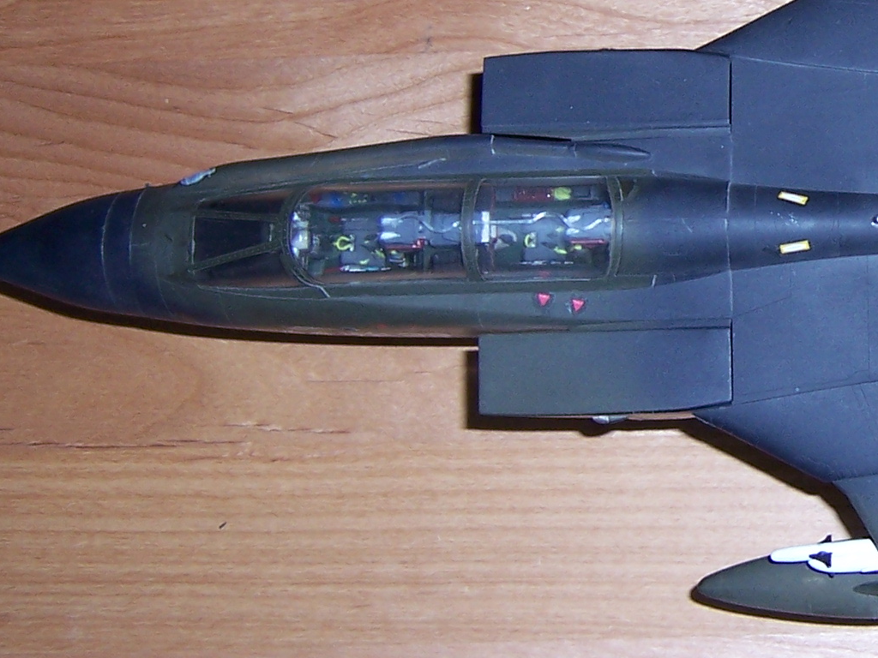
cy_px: 190
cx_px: 991
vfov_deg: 17.7
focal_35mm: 83
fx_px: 2105
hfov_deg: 22.1
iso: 80
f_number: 2.8
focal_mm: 5.5
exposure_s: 1/60
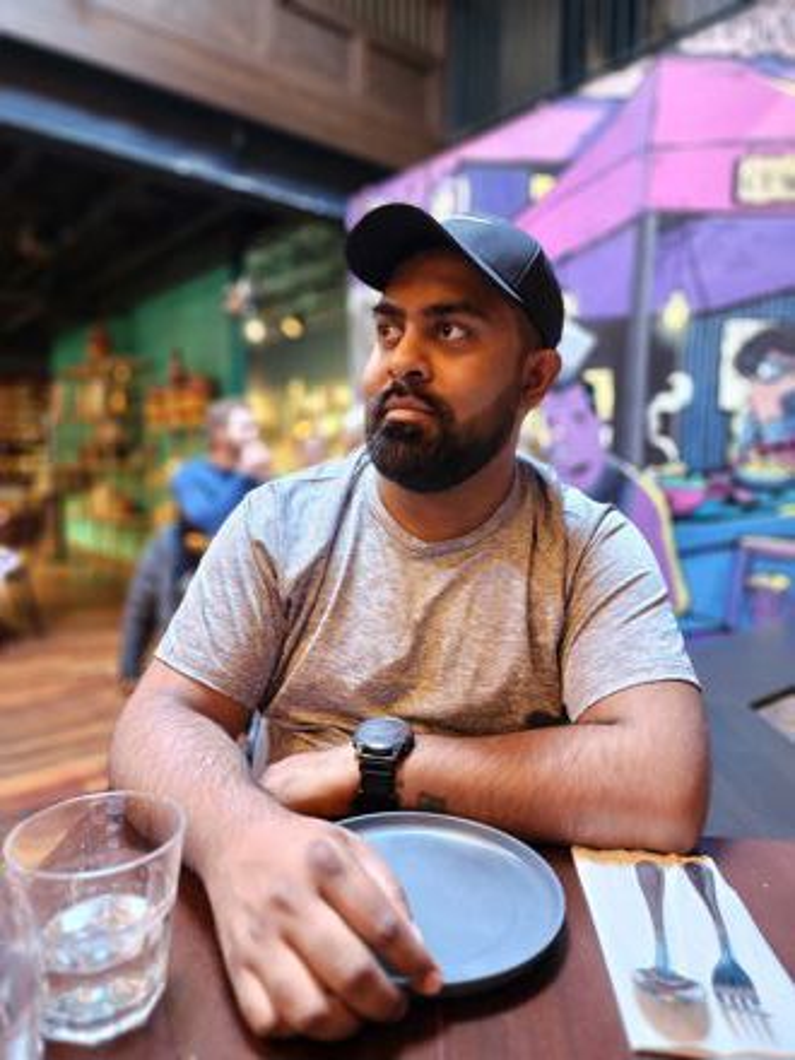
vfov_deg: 73.9
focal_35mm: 23
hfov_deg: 58.9
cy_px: 530
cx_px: 398
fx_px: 704
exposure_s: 1/10
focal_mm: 6.4
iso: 640
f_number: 1.8
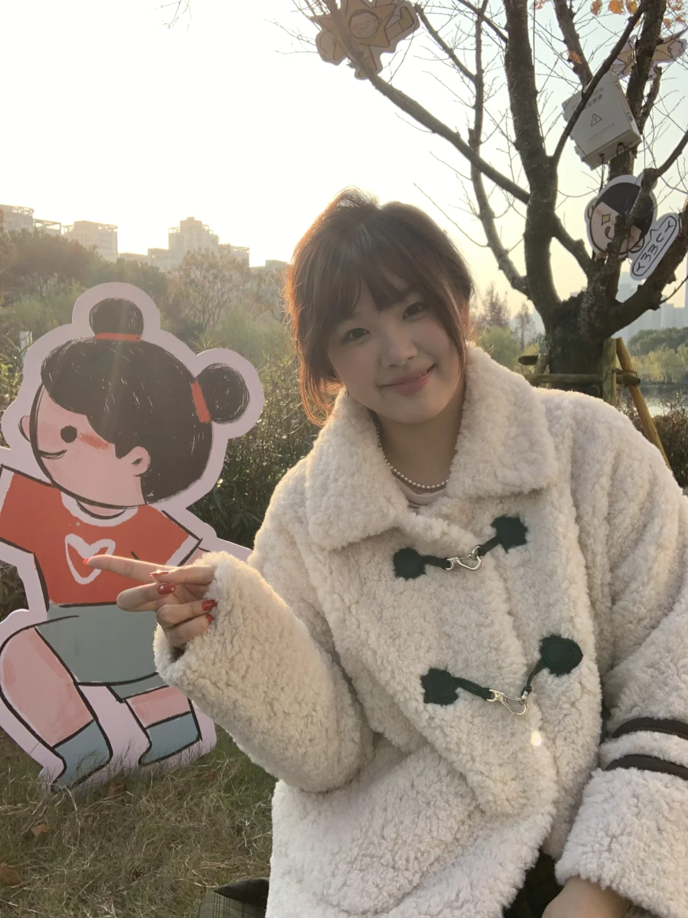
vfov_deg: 56.8
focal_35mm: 32
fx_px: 848
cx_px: 344
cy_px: 459
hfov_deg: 44.2
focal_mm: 2.87
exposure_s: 1/352
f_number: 2.2
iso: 16
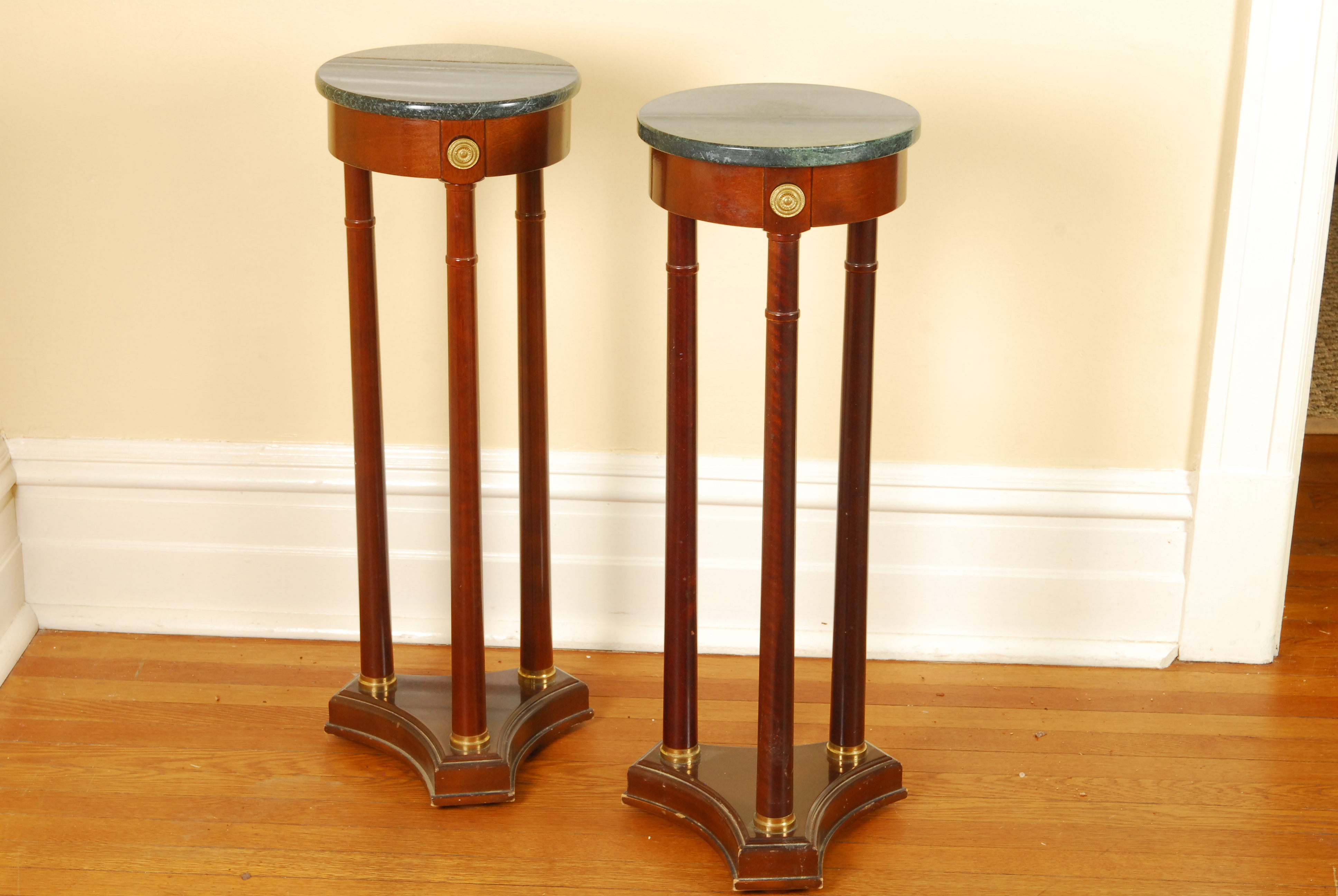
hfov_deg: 27.0
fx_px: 2791
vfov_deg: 18.2
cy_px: 448
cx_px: 669
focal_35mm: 75
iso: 400
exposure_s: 1/100
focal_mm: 50
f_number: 10
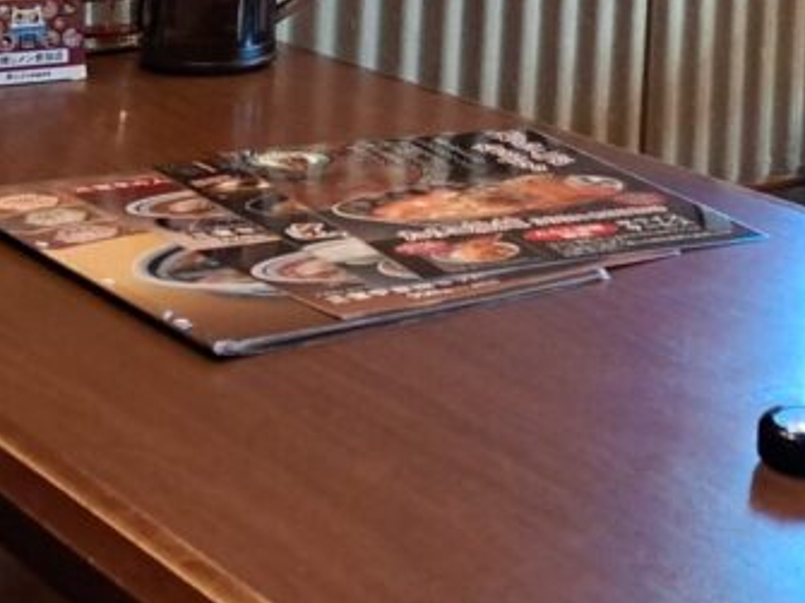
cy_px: -293
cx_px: 788
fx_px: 1999
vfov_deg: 15.8
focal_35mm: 86
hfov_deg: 22.0
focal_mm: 5.23
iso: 187
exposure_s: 1/50
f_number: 1.8
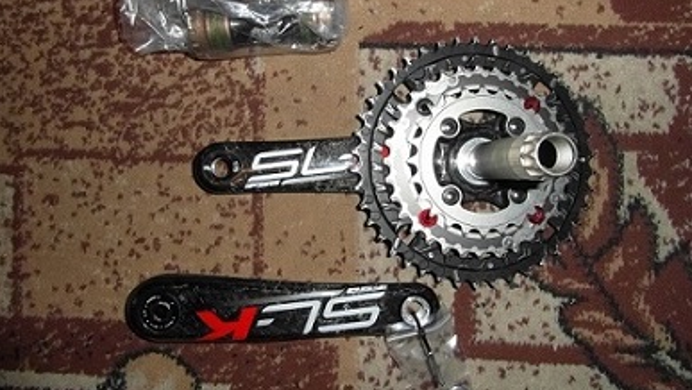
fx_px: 496
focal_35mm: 27
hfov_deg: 69.8
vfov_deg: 42.7
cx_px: 345
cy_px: 150
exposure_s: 1/30
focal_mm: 4
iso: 100
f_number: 7.3
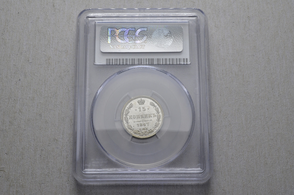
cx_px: 147
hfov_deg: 39.0
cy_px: 98
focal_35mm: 51
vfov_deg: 26.4
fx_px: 416
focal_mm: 34
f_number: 14
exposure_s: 1/250
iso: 400
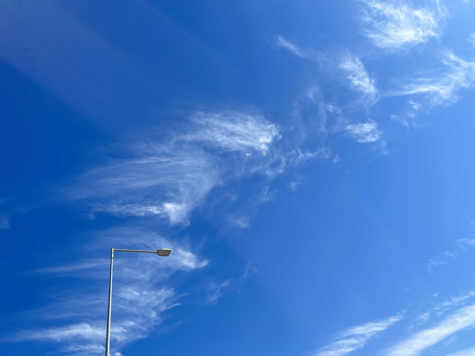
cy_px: 178
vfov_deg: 53.1
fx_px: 357
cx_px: 238
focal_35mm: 26
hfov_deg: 67.3
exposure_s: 1/1715
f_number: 1.6
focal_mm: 5.1
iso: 32
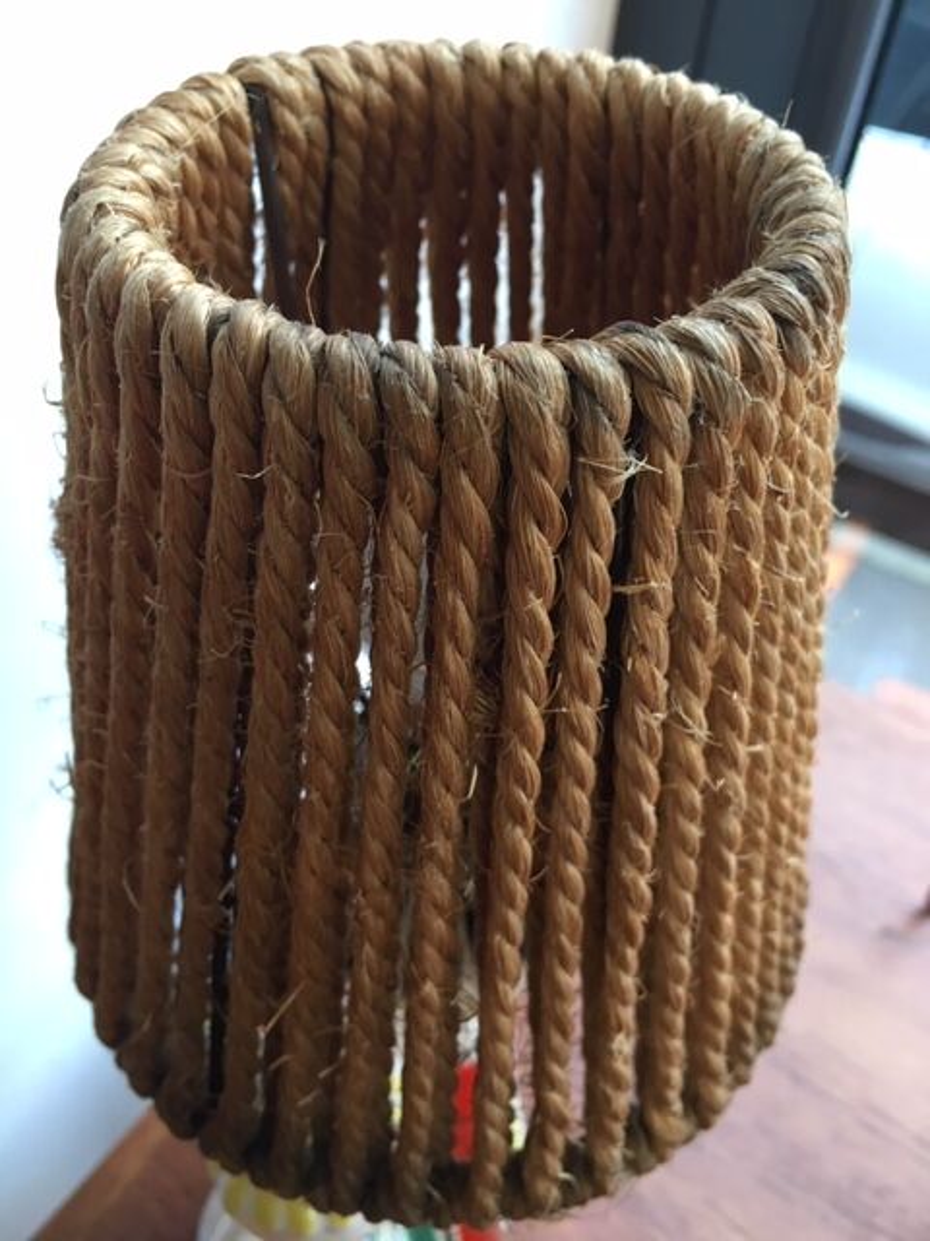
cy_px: 620
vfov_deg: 61.7
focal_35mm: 29
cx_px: 465
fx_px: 1039
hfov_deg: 48.2
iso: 100
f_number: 2.2
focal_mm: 4.15
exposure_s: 1/33
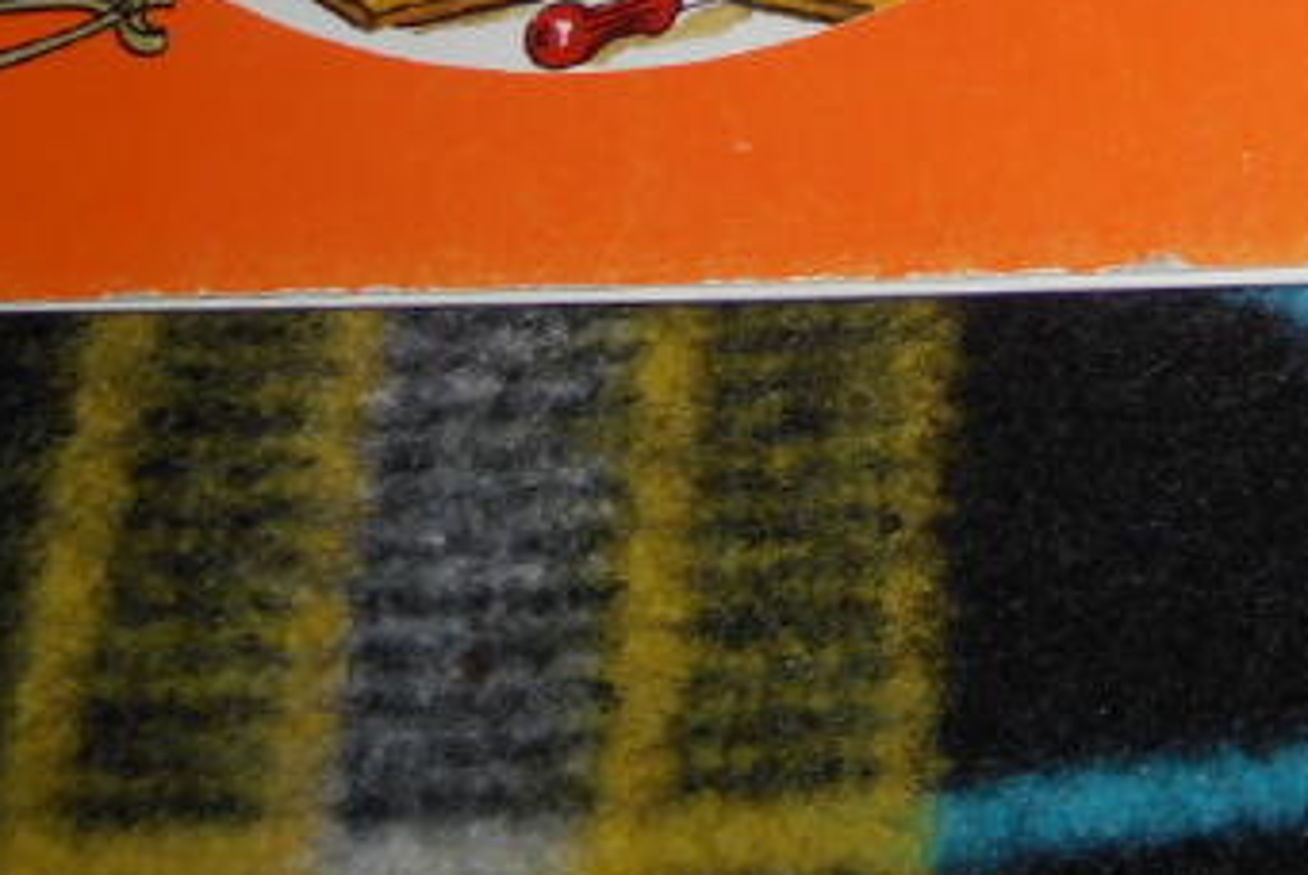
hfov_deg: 25.0
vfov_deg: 15.8
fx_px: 2836
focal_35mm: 78
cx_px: 1243
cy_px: -514
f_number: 3.5
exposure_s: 1/25
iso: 80
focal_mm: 4.5
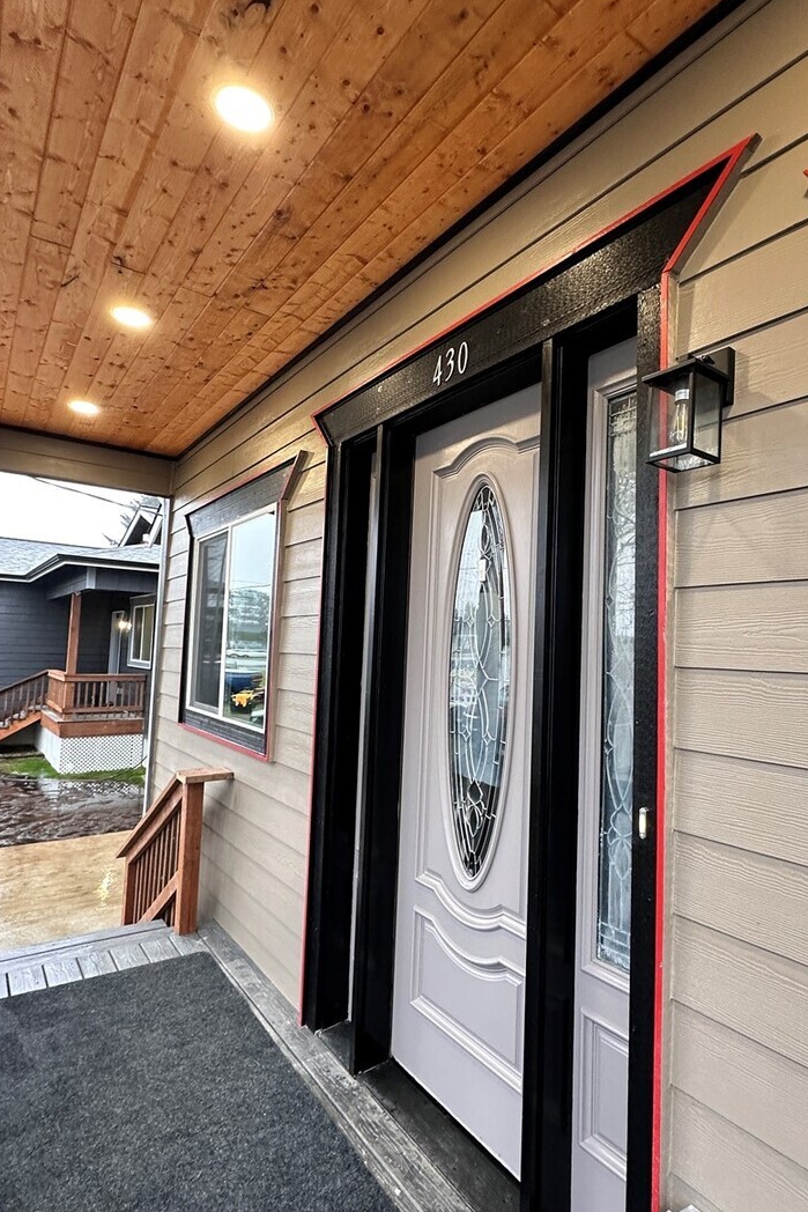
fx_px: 673
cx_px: 484
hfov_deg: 61.4
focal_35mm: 20
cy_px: 608
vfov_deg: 84.0
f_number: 2.2
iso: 200
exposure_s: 1/60
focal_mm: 2.22
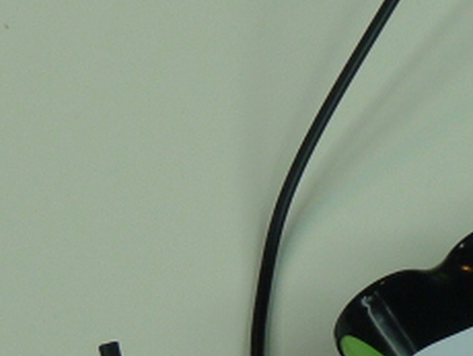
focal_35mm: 331
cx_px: 543
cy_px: 309
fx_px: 4528
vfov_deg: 4.5
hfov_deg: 6.0
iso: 100
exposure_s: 1/100
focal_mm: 11.9
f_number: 3.4
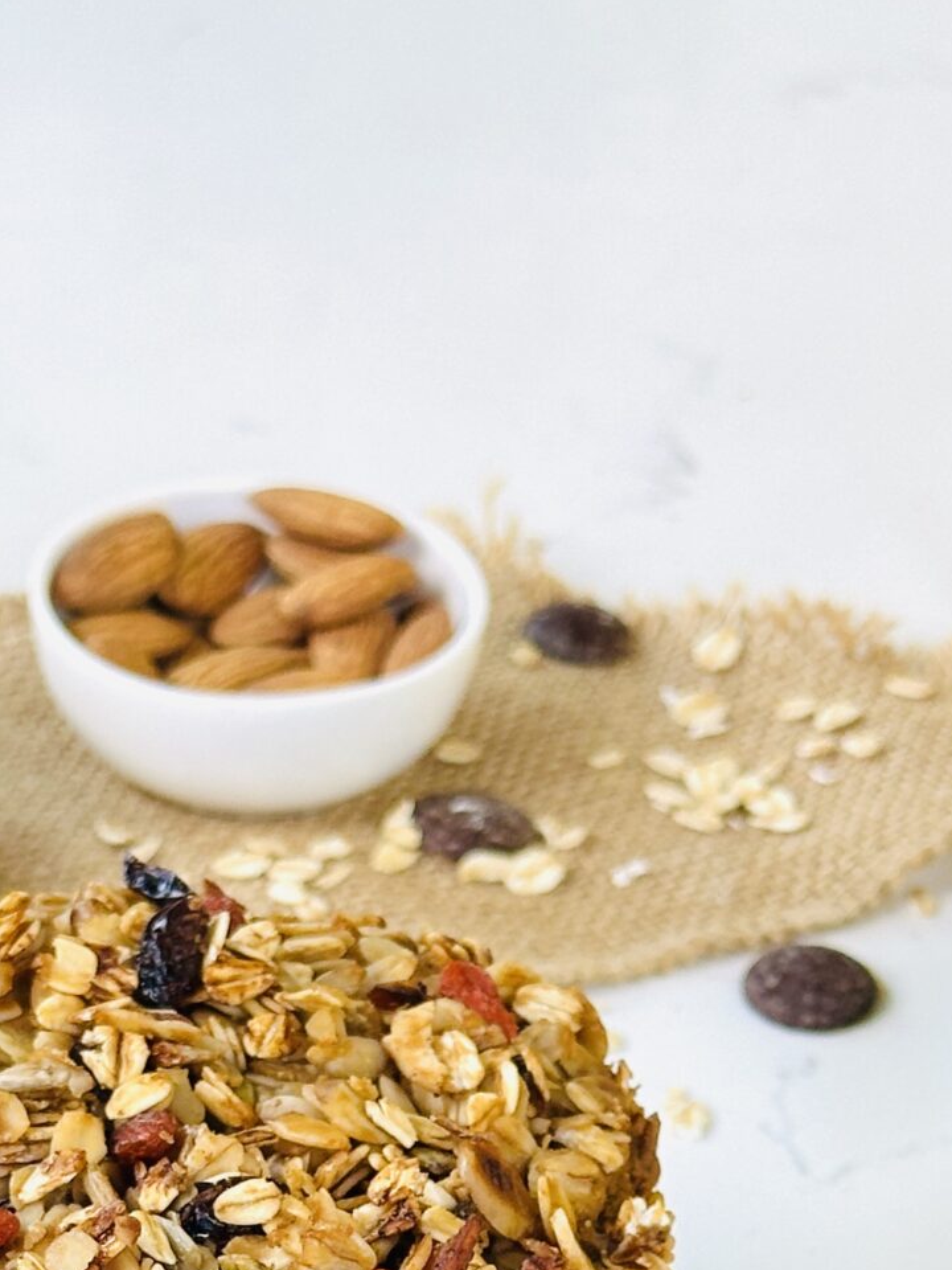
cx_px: 168
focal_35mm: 128
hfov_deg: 11.5
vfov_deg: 14.8
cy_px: 1617
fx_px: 4694
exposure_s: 1/121
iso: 50
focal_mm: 6.86
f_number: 1.78
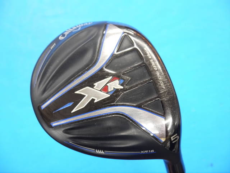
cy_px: 86
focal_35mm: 84
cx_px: 115
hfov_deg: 23.3
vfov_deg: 17.6
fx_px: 558
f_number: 5.6
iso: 800
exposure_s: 1/50
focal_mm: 42
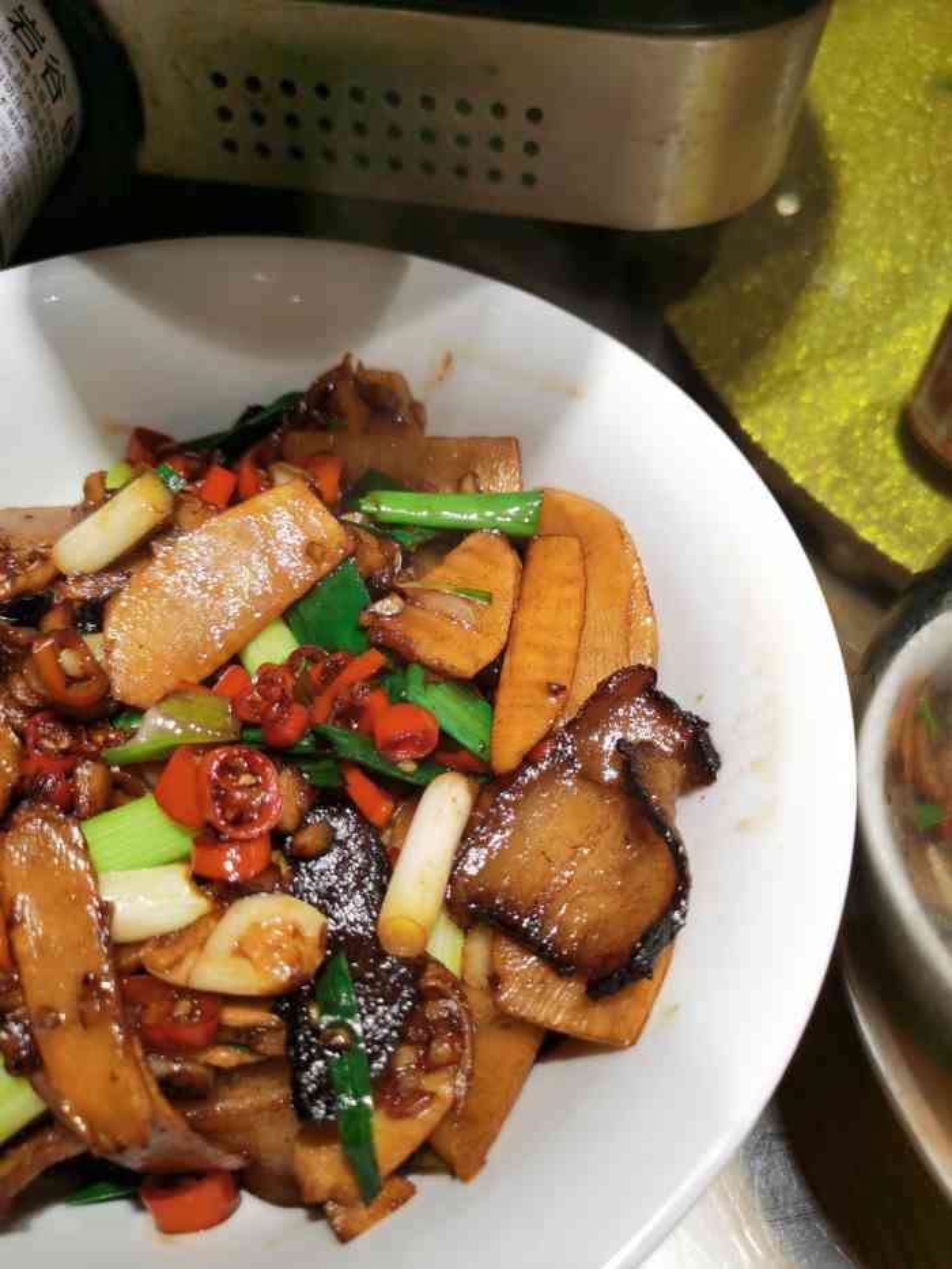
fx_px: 990
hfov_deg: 51.4
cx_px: 476
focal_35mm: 27
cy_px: 634
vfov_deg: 65.3
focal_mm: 5.58
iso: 50
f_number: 1.8
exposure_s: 1/108
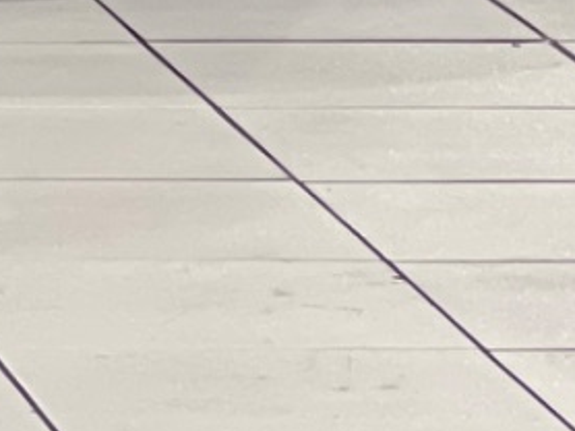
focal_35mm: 532
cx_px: -1222
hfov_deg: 3.6
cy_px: -1048
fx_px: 8829
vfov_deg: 2.7
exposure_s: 1/30
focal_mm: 9
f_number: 2.8
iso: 320
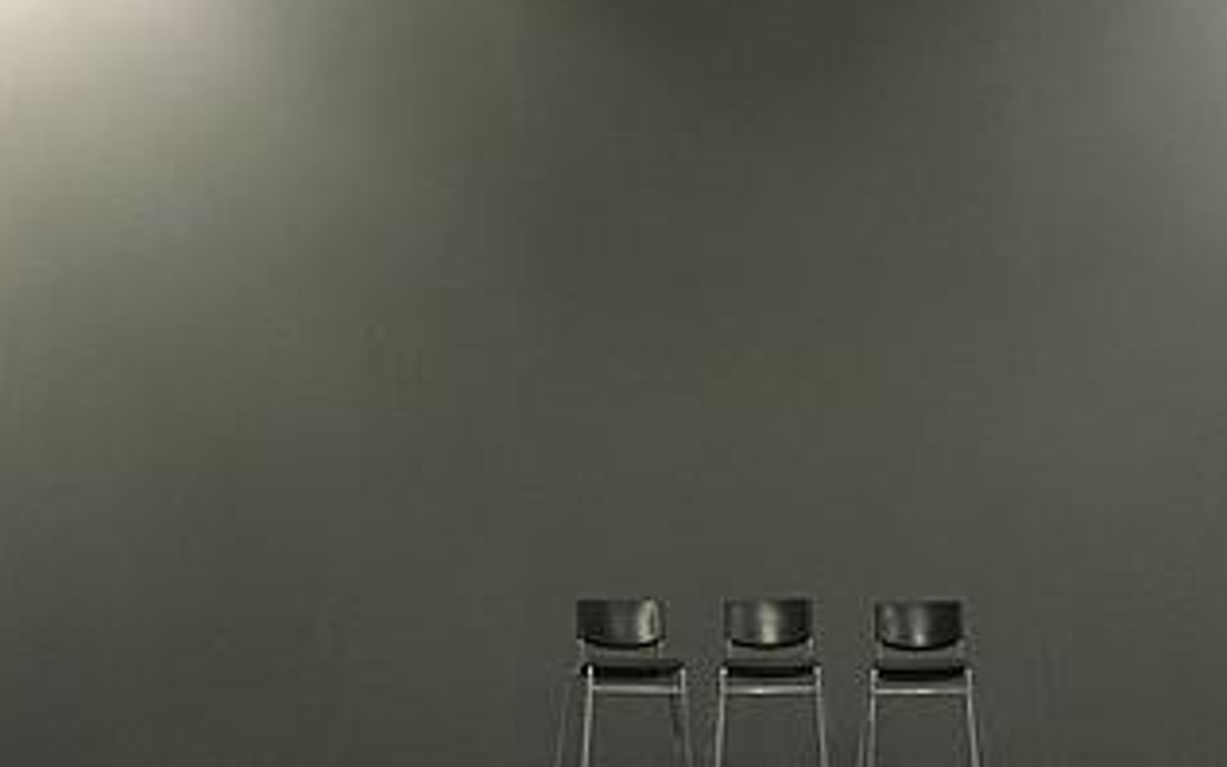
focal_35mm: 62
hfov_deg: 32.9
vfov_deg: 20.8
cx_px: 701
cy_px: 535
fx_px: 2073
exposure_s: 1/17
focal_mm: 4.15
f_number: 2.2
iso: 250
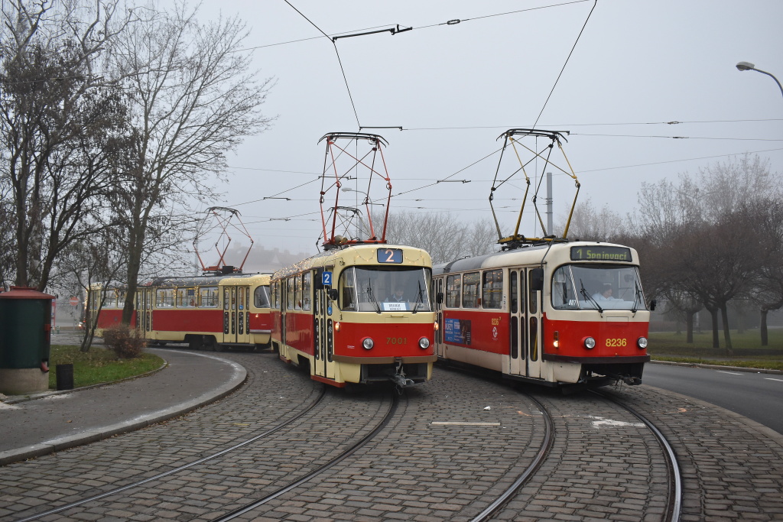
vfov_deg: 40.0
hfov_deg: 57.2
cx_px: 392
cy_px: 261
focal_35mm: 33
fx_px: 718
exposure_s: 1/100
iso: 400
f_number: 5
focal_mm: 22
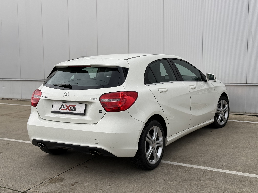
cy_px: 96
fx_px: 358
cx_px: 129
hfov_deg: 39.7
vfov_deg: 30.3
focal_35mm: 48
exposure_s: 1/527
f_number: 1.78
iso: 64
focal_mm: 6.76
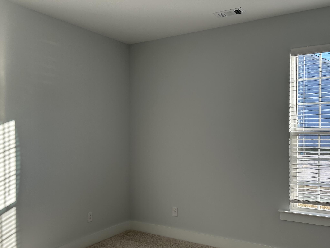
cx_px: 146
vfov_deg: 40.6
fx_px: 334
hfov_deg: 52.5
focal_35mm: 35
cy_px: 145
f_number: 1.78
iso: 80
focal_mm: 6.86
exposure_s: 1/503
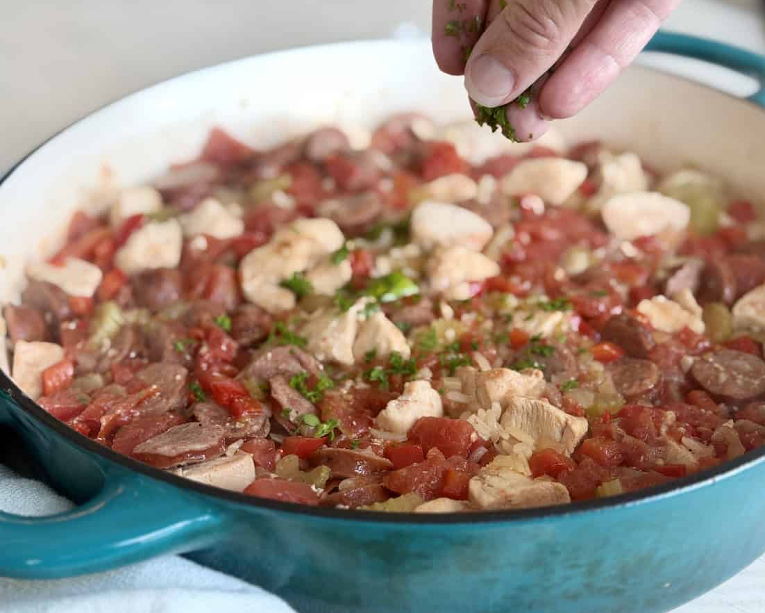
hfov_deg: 36.6
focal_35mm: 51
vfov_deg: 29.7
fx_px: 1155
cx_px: 394
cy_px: 311
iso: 125
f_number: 1.8
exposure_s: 1/60
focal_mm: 6.8
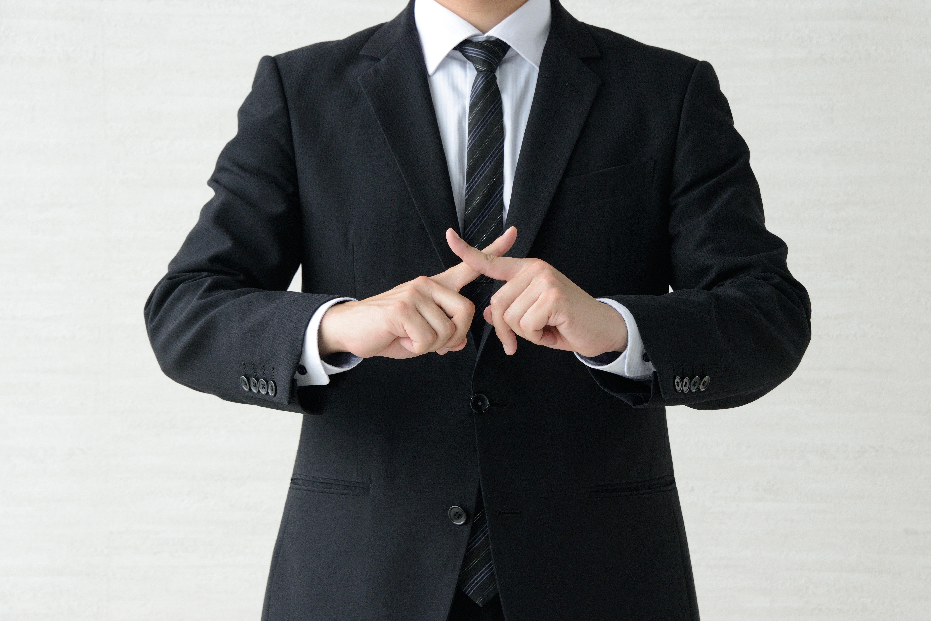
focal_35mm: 135
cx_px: 466
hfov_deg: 15.2
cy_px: 310
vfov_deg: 10.2
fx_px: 3492
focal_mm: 135
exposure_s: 1/50
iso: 640
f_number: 9
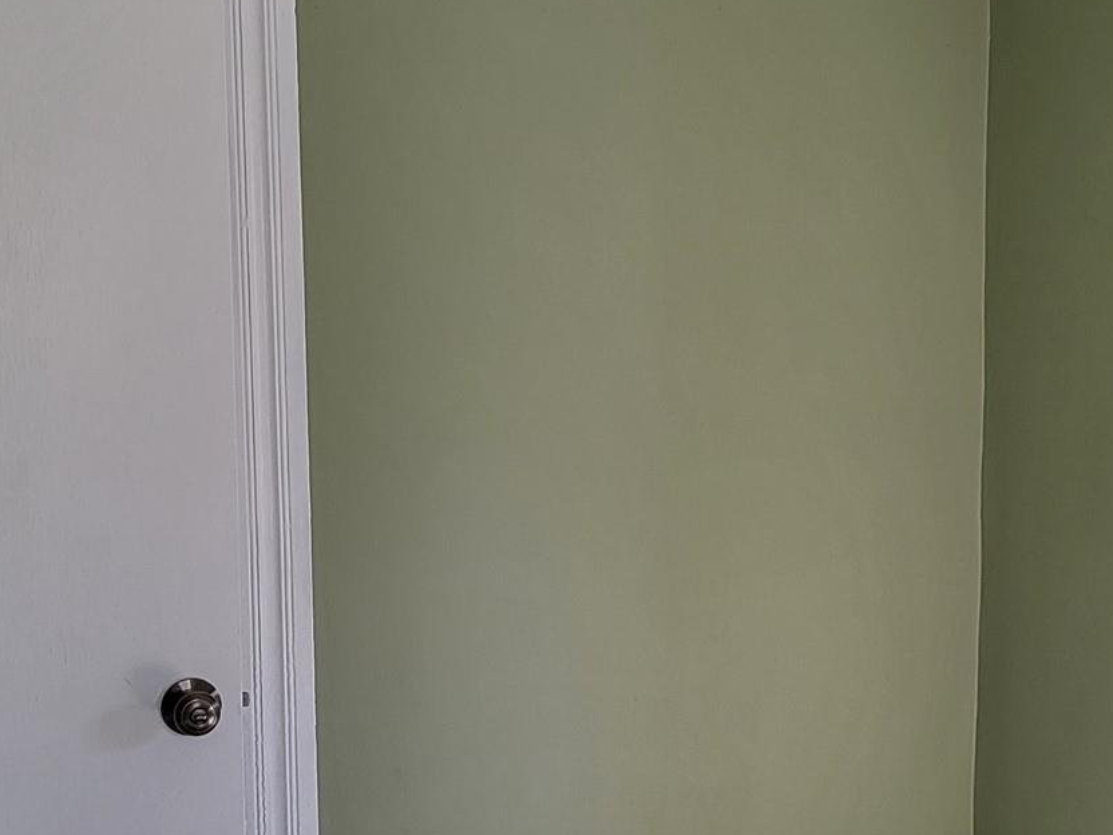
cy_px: 541
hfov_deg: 29.8
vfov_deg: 22.9
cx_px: 828
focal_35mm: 64
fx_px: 2058
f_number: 1.8
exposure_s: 1/120
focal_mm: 5.4
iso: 50
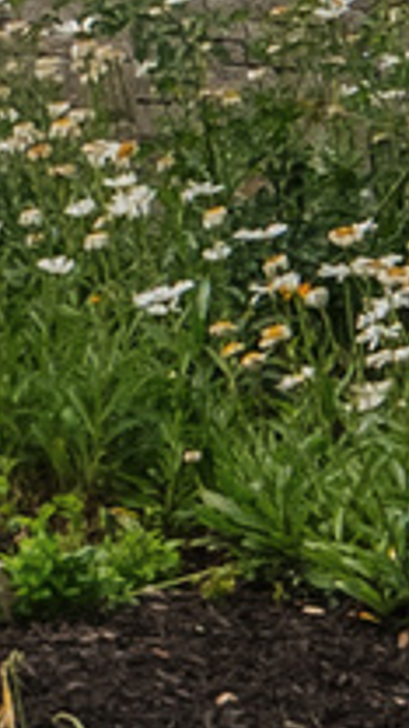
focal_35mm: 413
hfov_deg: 2.8
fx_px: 7963
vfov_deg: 5.0
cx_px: -1716
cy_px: -1480
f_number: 6.3
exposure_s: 1/250
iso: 500
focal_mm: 40
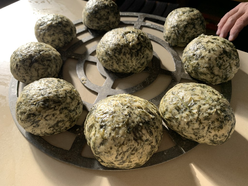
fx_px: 186
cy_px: 93
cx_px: 124
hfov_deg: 67.3
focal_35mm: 26
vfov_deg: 53.1
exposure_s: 1/121
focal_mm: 4.25
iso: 80
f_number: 1.8
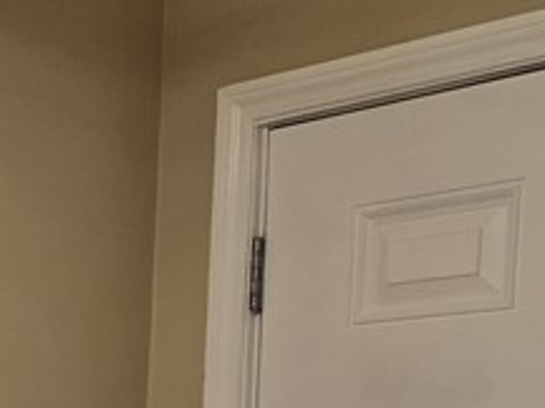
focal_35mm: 109
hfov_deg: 15.7
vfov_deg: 12.8
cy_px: 620
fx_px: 1716
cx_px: -404
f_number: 1.8
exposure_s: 1/120
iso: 64
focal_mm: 5.4
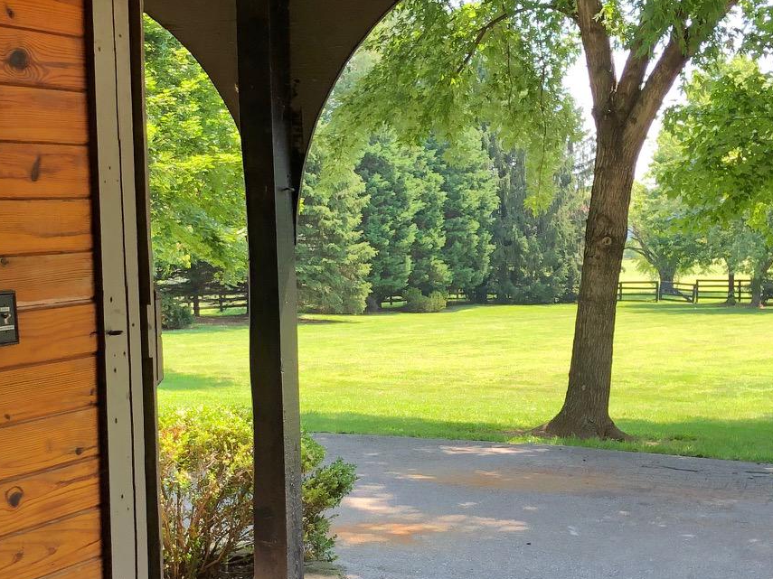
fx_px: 1474
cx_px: 408
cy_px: 420
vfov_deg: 22.1
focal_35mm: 66
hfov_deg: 29.4
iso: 25
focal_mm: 4
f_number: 1.8
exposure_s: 1/120
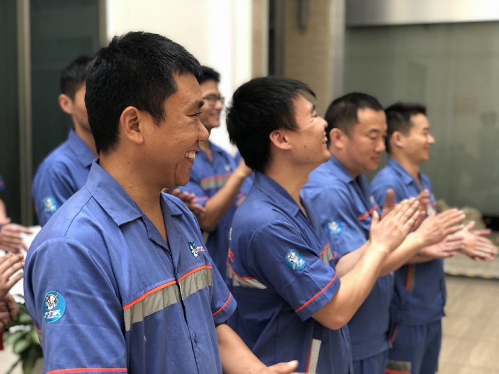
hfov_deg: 36.8
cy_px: 187
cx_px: 250
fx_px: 749
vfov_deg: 28.0
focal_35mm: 52
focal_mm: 6
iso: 50
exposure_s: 1/50
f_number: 2.4
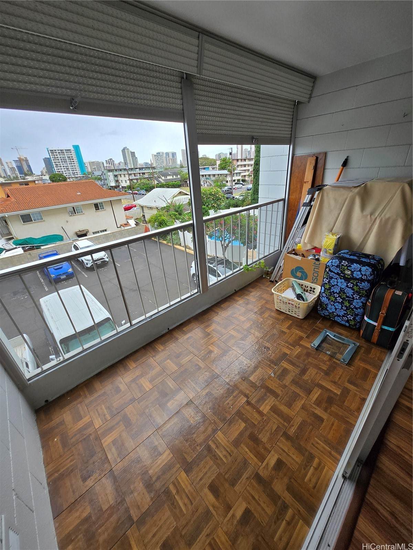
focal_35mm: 13
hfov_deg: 89.9
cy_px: 275
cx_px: 206
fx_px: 207
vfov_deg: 106.2
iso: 25
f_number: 2.2
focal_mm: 1.7
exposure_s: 1/208
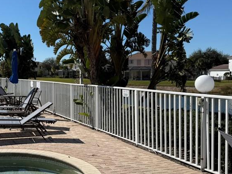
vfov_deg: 32.9
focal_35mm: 44
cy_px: 89
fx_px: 295
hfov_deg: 42.4
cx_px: 78
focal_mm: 6.76
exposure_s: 1/8130
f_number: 1.78
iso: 80
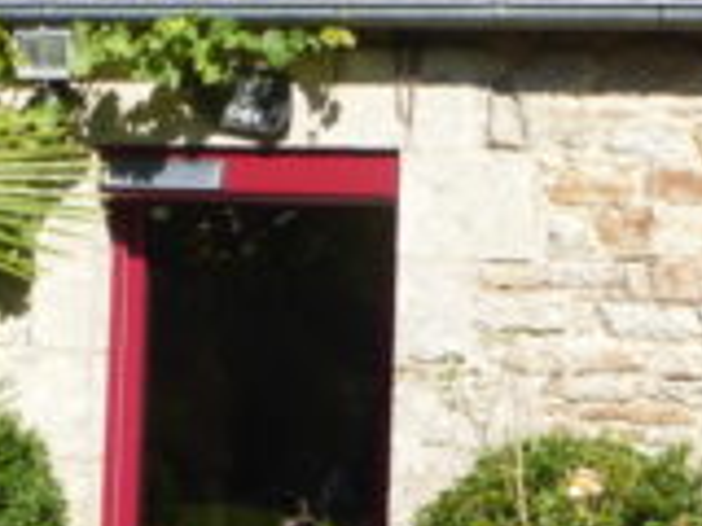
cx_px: 57
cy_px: 276
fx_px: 2434
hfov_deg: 16.2
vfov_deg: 12.3
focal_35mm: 120
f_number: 4
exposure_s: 1/400
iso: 100
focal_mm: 4.3
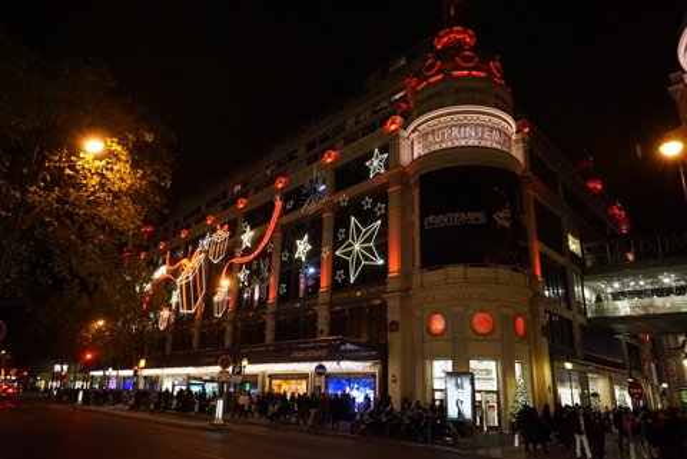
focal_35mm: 25
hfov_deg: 71.5
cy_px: 230
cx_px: 344
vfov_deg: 51.4
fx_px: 478
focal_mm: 25
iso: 5000
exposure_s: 1/160
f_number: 4
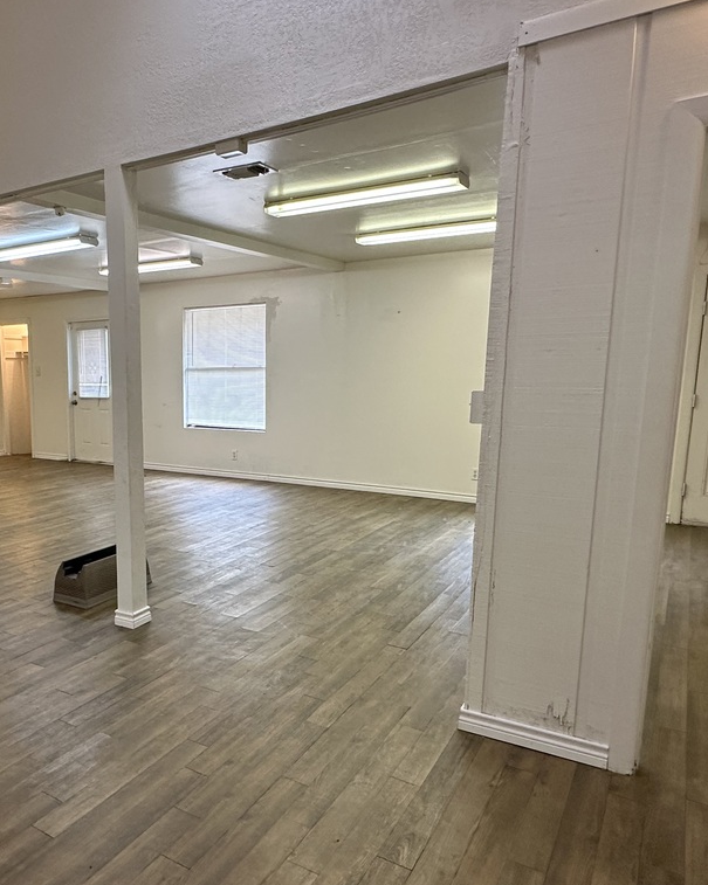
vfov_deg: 65.9
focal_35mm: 26
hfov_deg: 52.8
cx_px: 187
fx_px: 681
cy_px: 486
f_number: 2.2
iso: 200
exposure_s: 1/120
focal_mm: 2.22
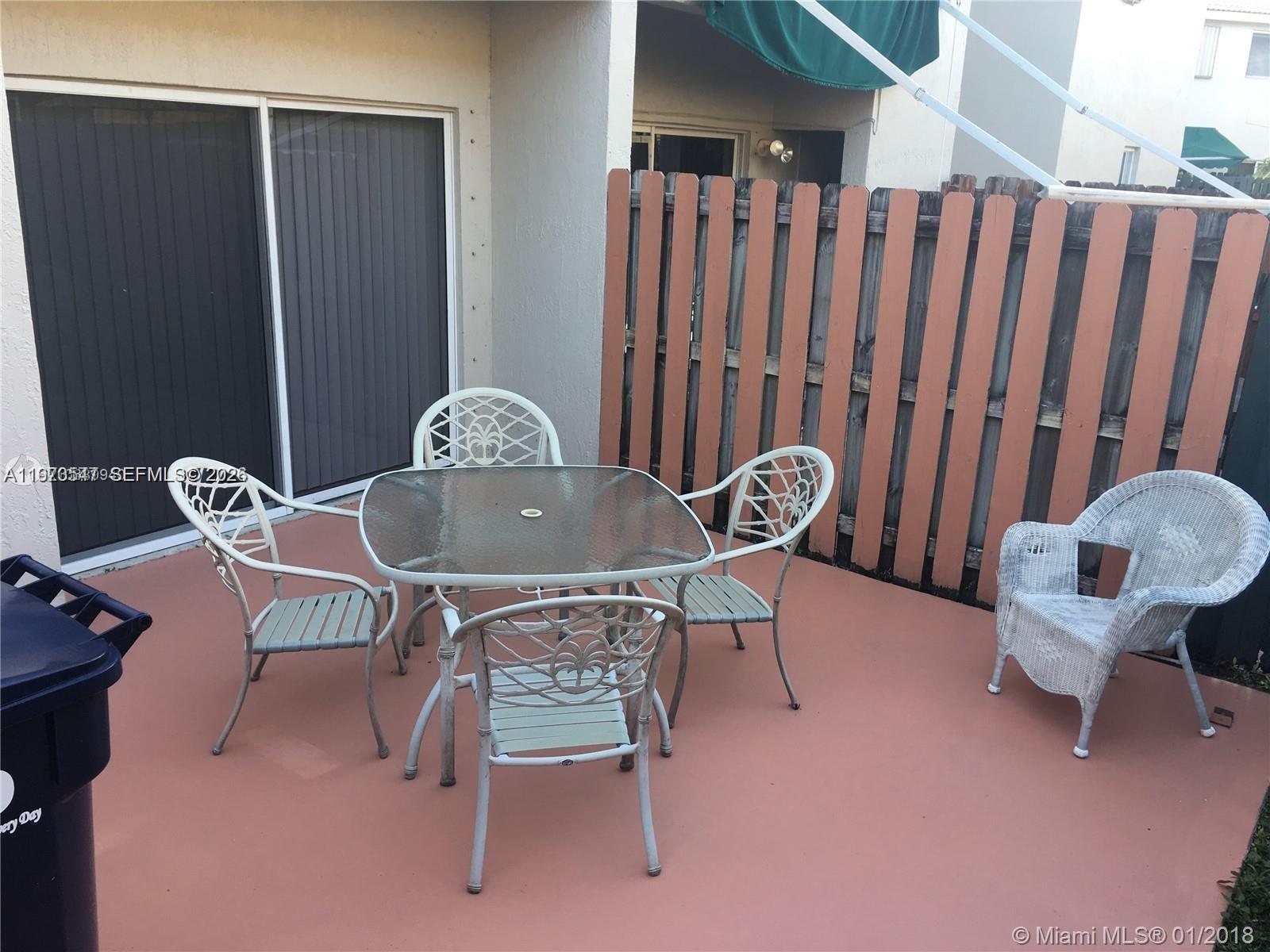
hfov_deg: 61.7
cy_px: 476
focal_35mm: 29
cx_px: 635
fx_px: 1064
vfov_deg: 48.2
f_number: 2.2
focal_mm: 4.15
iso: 25
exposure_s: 1/60
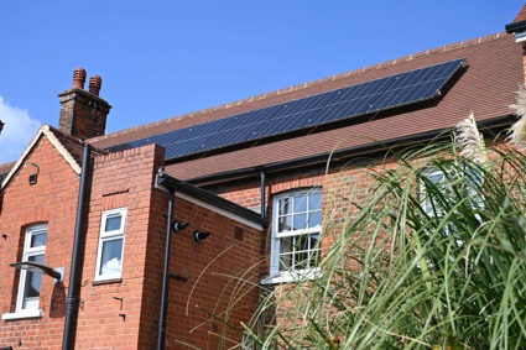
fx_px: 803
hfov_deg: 36.3
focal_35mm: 55
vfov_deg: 24.6
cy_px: 175
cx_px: 263
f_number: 7.1
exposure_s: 1/400
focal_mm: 55
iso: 100
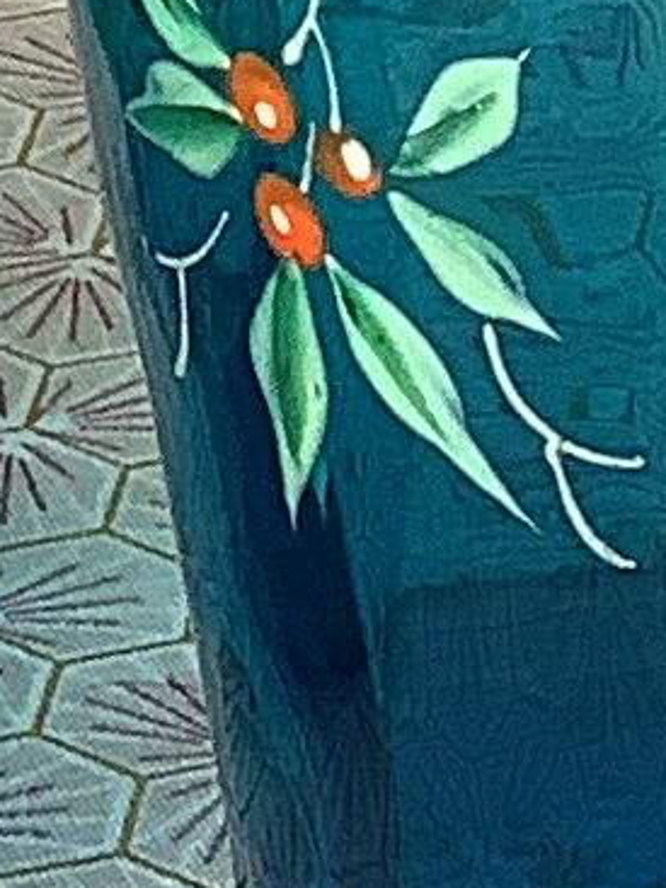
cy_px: -477
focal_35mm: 276
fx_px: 7084
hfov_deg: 5.4
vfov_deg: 7.1
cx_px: 249
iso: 50
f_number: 2.4
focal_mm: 3.3
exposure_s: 1/60
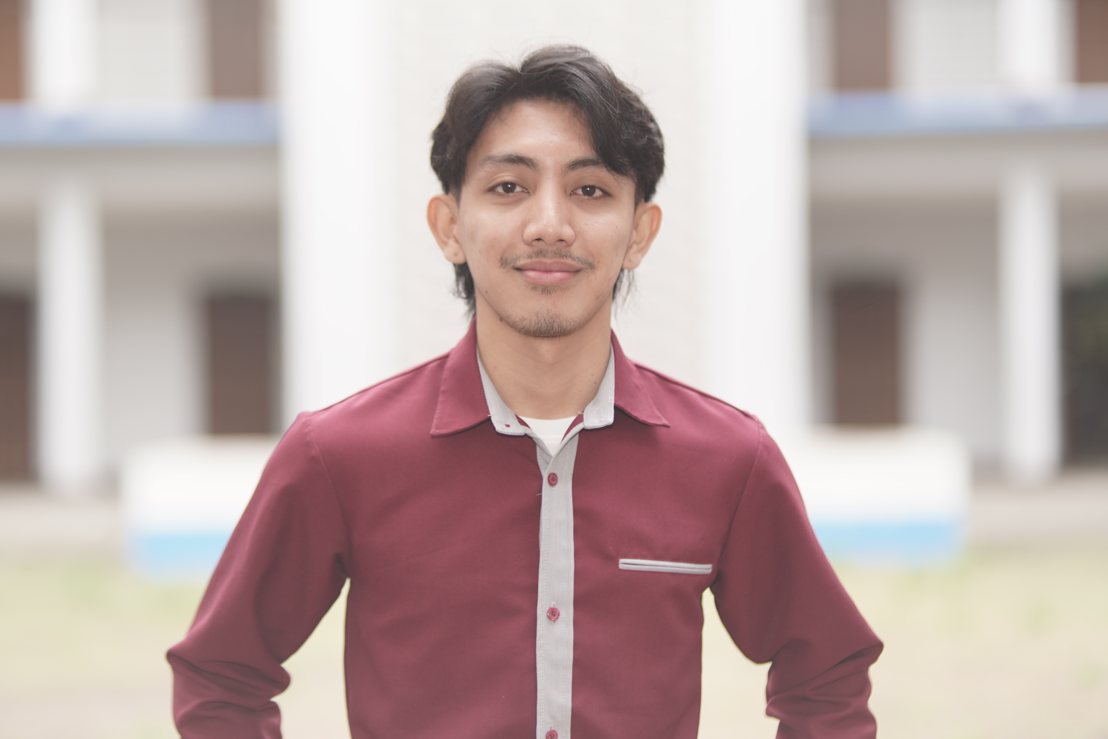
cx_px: 554
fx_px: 2616
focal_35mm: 85
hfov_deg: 23.9
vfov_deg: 16.1
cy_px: 370
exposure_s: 1/250
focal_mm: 85
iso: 100
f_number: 1.8
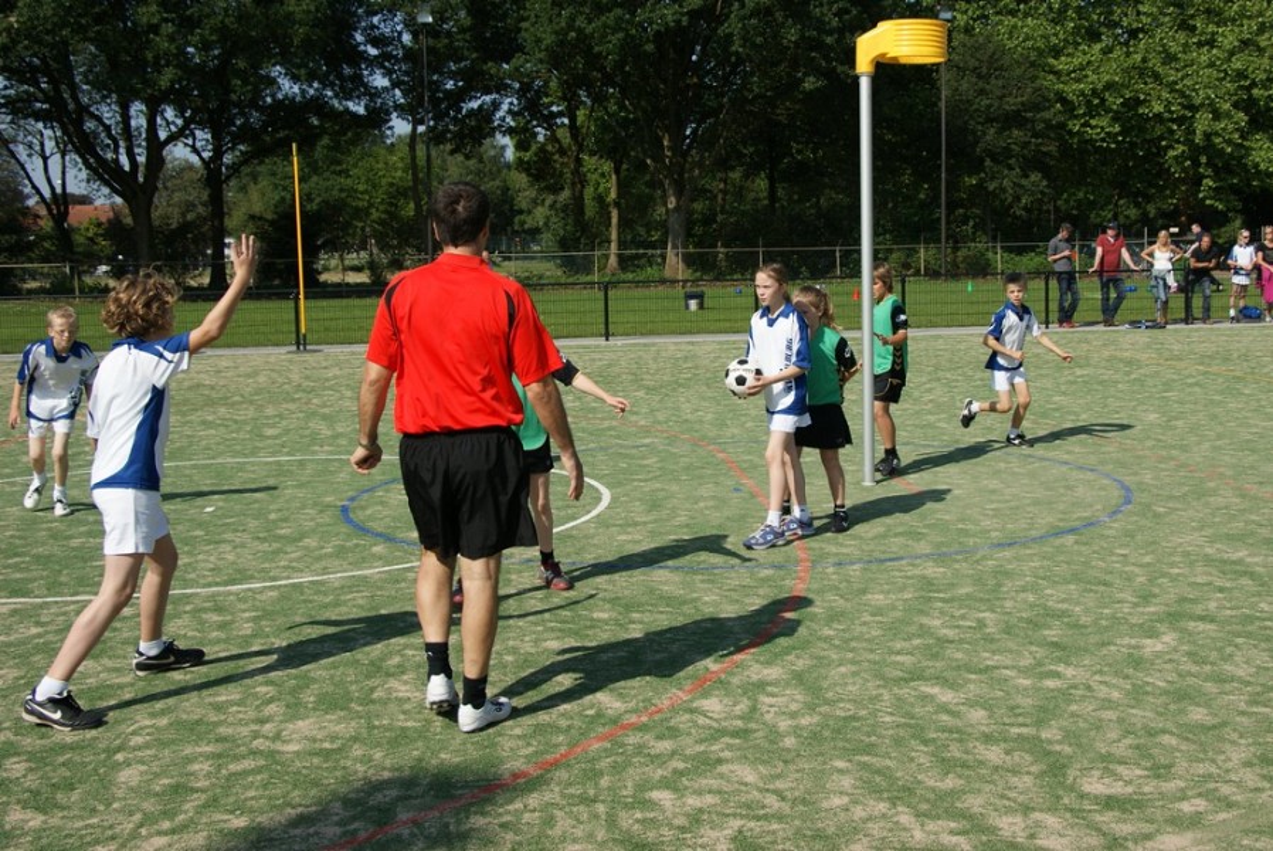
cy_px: 426
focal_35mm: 39
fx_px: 1380
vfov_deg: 34.3
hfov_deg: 49.5
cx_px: 636
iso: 100
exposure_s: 1/500
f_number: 6.3
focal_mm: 26
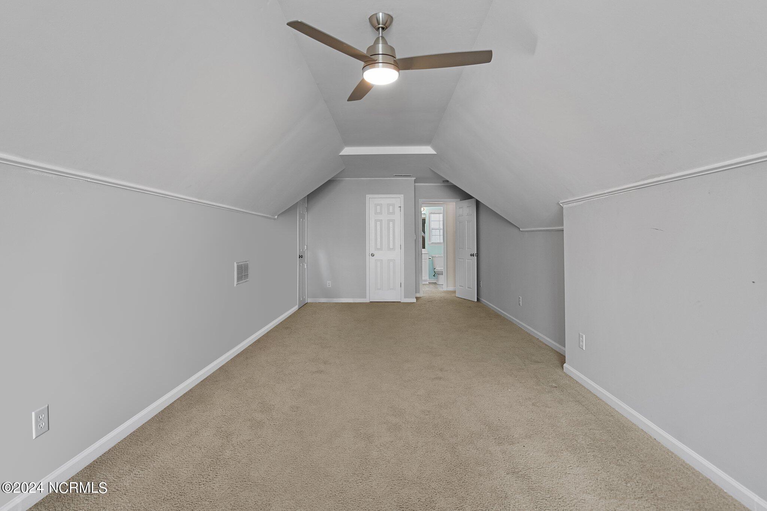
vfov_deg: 70.4
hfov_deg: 93.3
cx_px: 384
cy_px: 256
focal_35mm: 17
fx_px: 362
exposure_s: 1/15
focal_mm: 17
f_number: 4
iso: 250
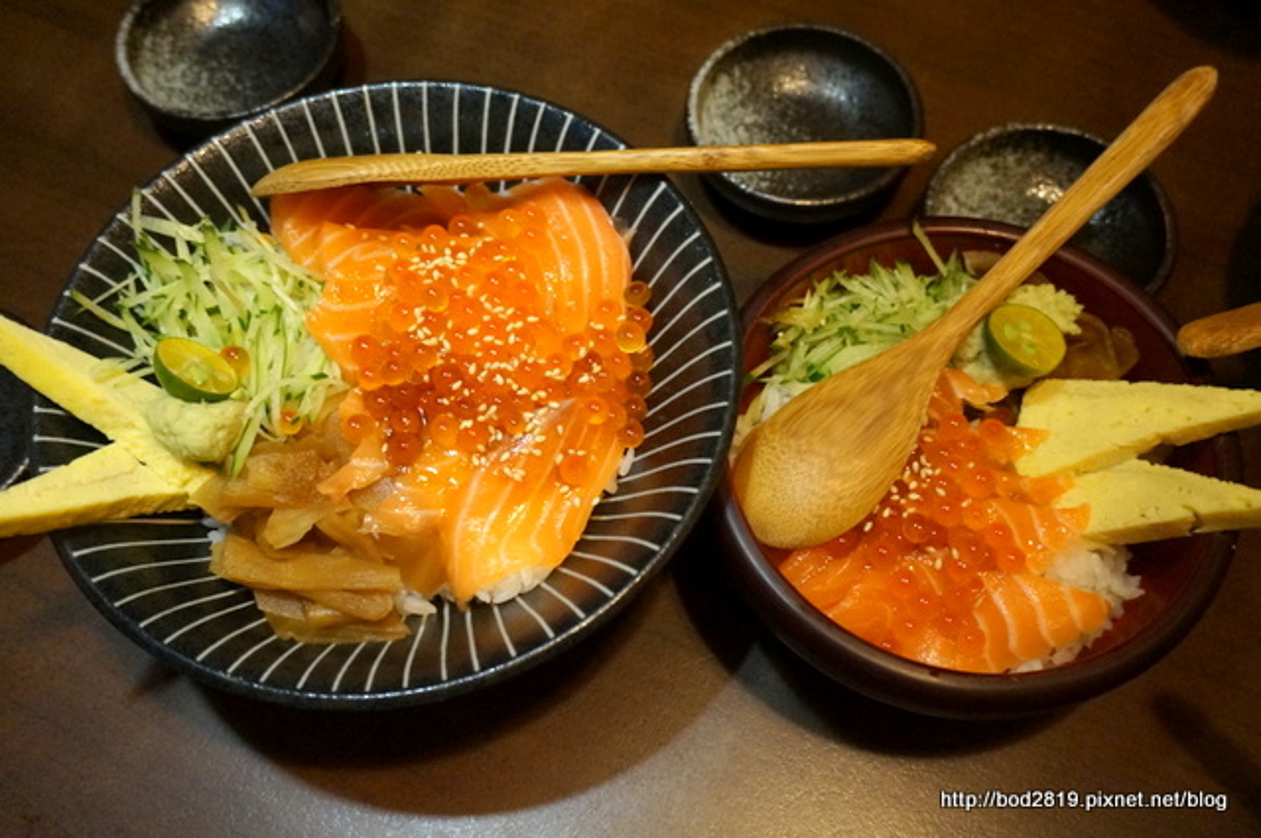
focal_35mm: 33
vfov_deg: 39.9
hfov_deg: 57.3
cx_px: 630
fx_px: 1154
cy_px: 419
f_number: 4
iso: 2500
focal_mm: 22
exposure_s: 1/60
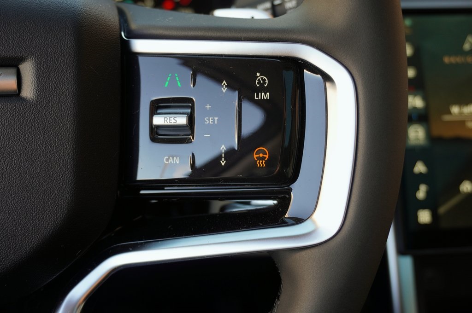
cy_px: 156
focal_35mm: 44
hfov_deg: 45.0
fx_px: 570
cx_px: 236
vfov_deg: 30.8
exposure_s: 1/50
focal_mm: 29
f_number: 4.5
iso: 100
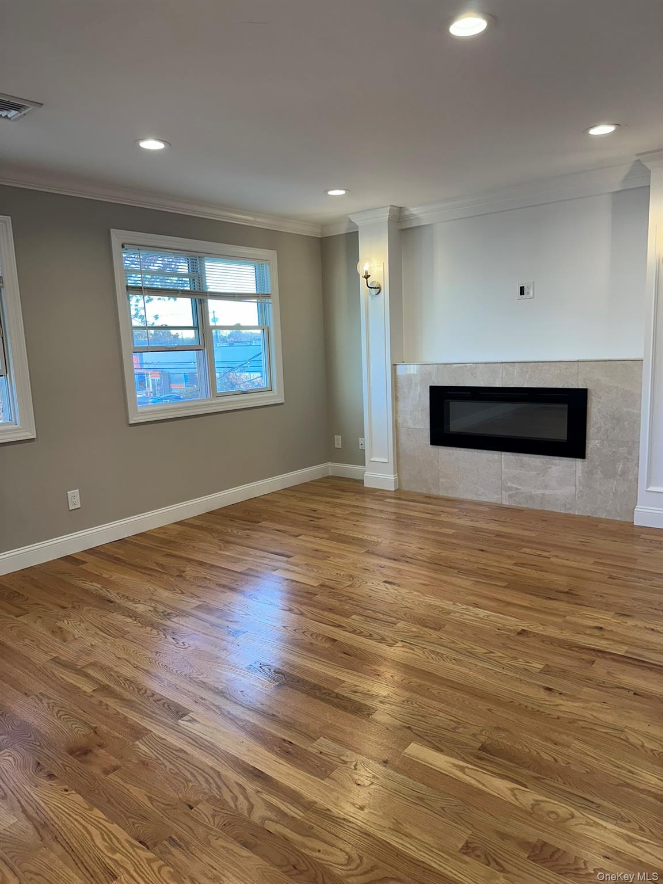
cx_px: 332
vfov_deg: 71.6
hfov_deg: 56.8
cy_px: 442
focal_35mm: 24
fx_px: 613
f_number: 1.78
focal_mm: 6.86
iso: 100
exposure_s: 1/147
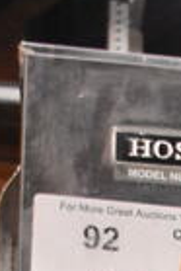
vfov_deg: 7.0
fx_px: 2003
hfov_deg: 4.9
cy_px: 800
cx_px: 524
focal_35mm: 266
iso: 4500
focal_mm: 27
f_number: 4
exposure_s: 1/125
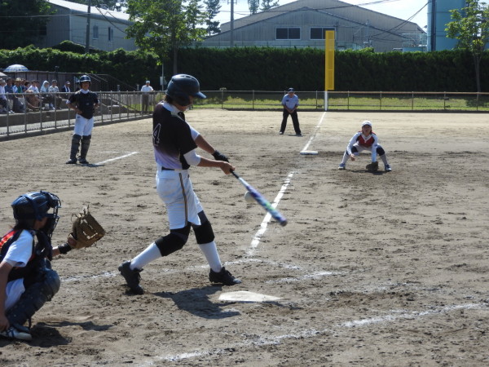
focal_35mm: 85
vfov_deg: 17.4
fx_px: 1201
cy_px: 184
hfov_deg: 23.0
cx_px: 244
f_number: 4.5
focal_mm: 15.2
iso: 100
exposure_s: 1/500
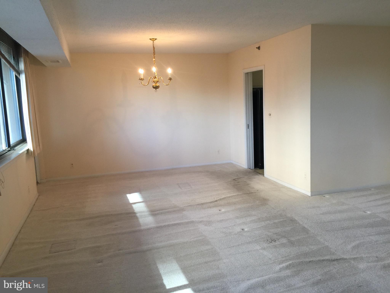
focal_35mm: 29
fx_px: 327
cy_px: 146
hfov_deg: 61.7
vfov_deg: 48.2
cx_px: 195
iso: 40
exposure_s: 1/30
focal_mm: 4.15
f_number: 2.2
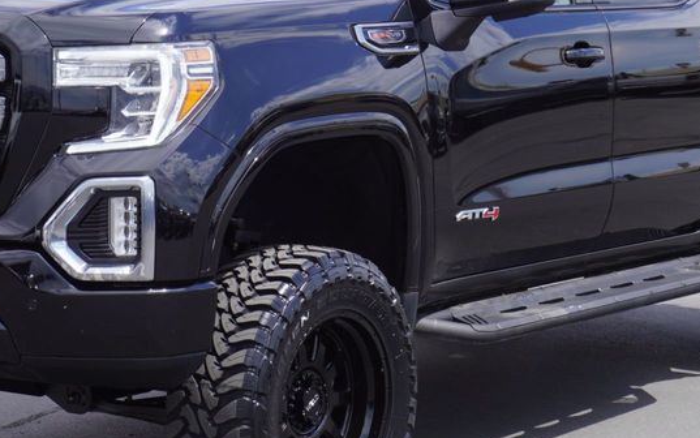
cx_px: 292
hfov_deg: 19.8
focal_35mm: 105
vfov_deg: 12.5
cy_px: 192
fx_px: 2004
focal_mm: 36
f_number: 10
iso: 100
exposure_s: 1/100
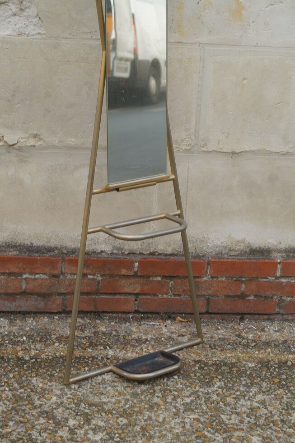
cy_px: 222
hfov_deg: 18.1
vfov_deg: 27.0
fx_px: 924
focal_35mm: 75
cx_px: 148
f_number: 6.3
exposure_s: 1/80
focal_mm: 50
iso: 125
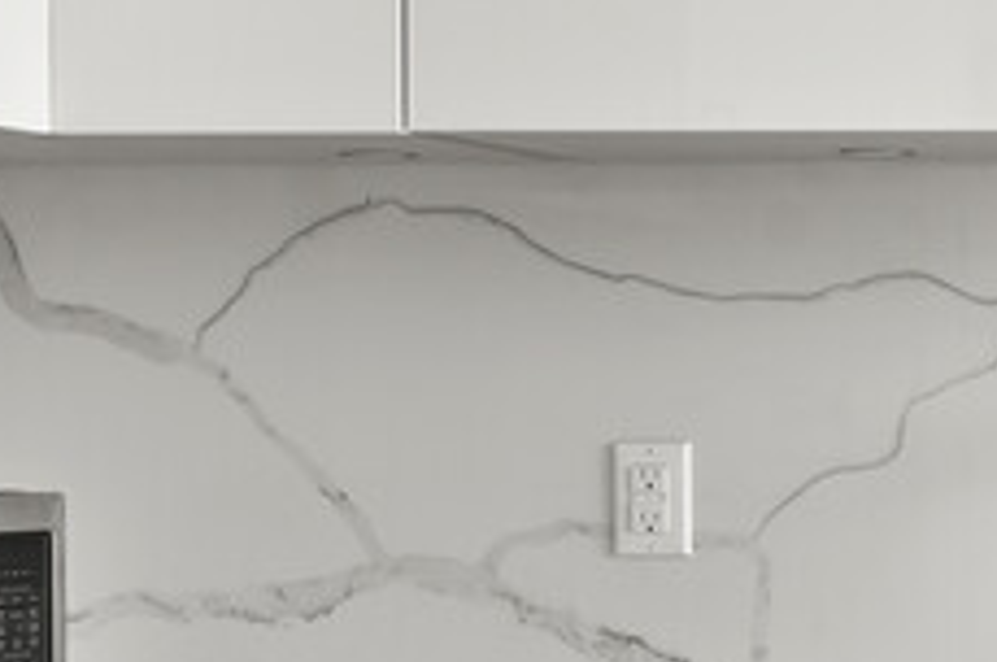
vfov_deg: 13.0
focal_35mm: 105
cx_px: 1737
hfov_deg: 16.6
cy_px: 427
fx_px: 2904
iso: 200
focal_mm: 16
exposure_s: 1/6
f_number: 11
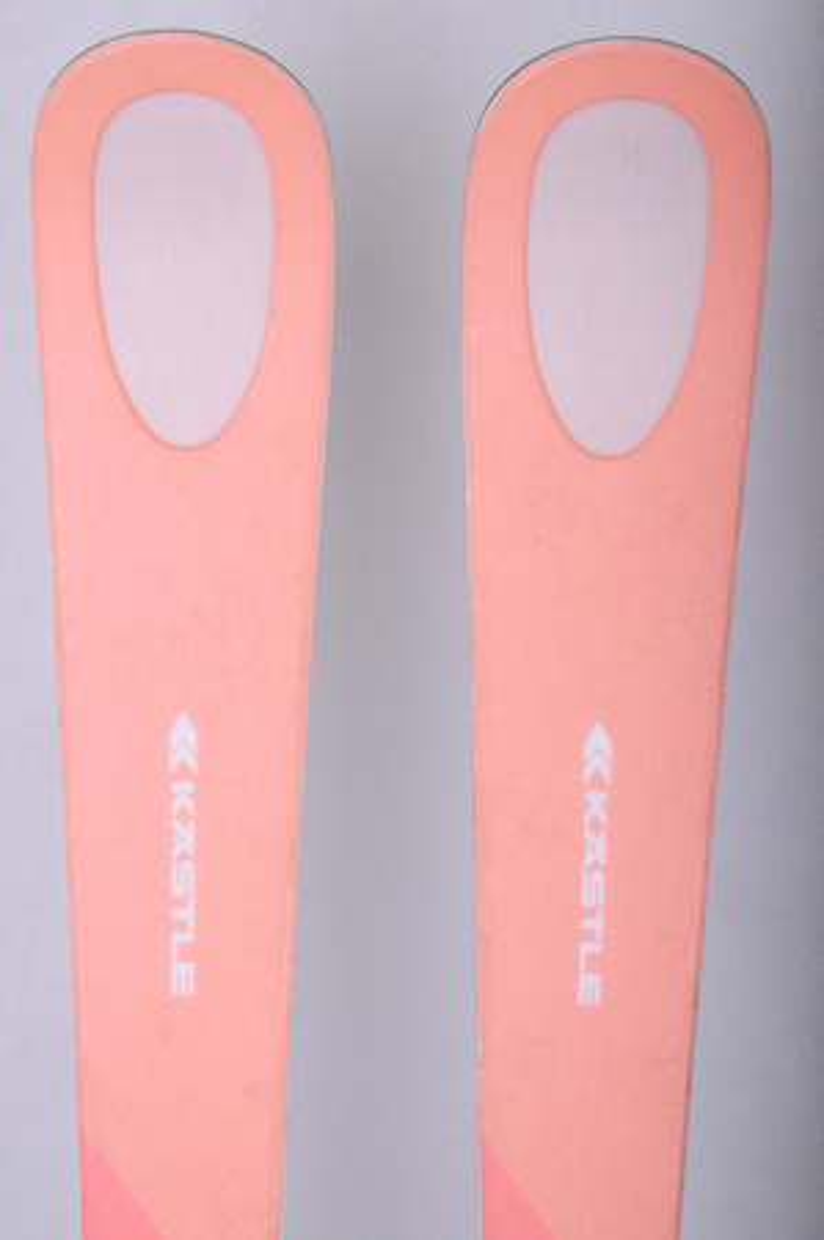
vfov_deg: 31.9
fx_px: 2168
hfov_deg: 21.5
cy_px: 620
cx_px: 412
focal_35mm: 63
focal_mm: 42
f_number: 20
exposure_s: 1/200
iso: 3200
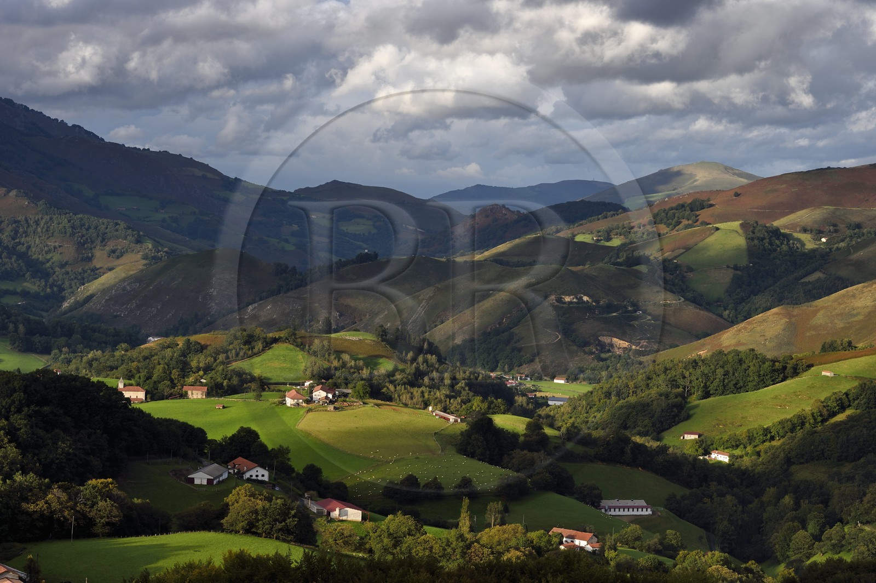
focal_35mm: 78
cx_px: 438
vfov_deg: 17.5
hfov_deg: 26.0
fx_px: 1896
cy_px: 292
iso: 200
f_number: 10
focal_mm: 78
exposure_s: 1/250
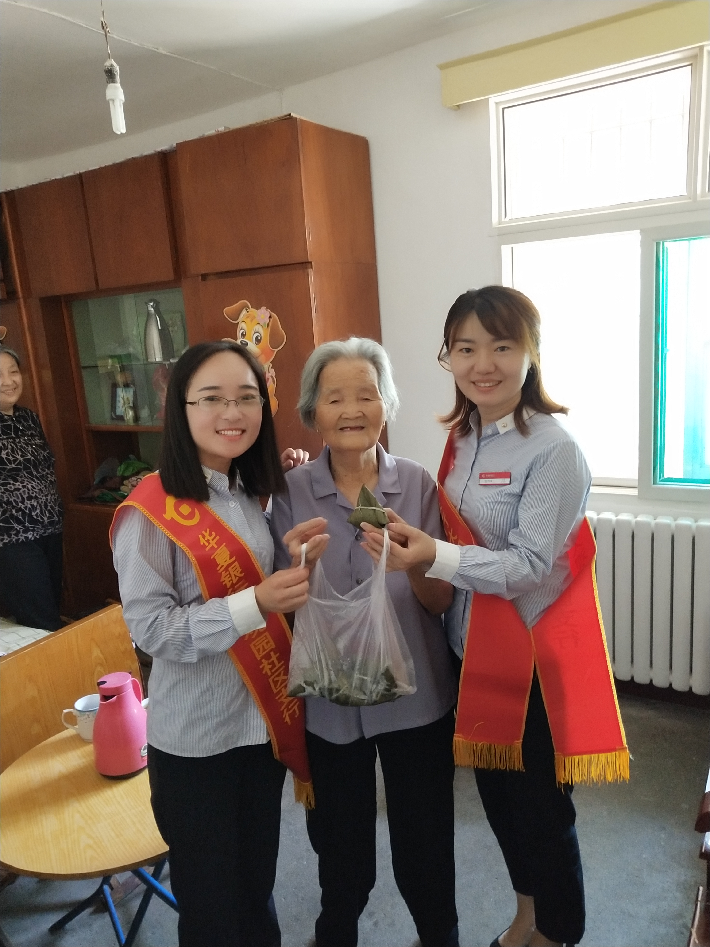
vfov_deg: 60.0
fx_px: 820
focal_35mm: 30
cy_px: 474
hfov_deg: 46.8
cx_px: 355
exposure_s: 1/30
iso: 759
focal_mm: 3.95
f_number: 1.8
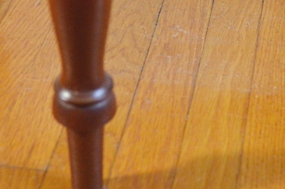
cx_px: 197
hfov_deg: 17.7
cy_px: -25
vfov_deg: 11.7
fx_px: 910
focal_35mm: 115
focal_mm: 28
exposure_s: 1/60
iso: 1400
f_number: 4
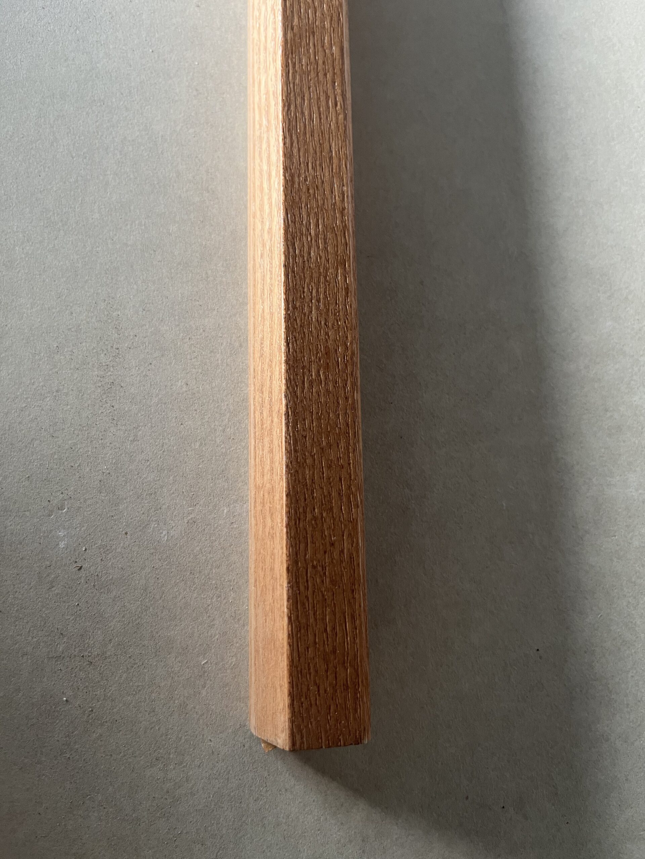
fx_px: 646
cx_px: 322
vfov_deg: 67.3
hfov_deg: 53.1
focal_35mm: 26
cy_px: 430
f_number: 1.6
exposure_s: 1/60
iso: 160
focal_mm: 5.1
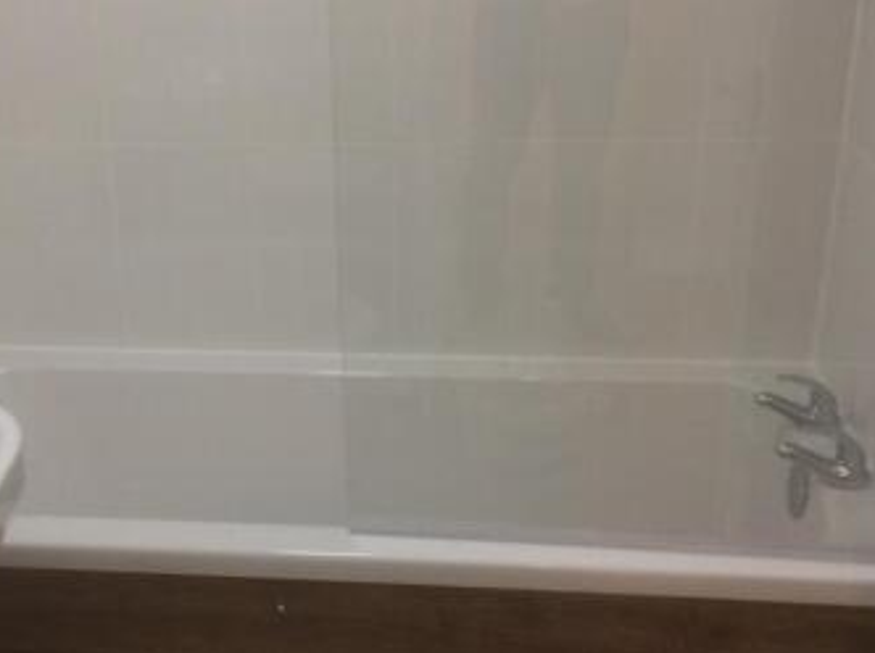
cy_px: 359
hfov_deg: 37.1
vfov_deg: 28.5
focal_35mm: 51
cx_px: 275
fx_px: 1287
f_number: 2.2
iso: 125
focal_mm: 4.15
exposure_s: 1/33
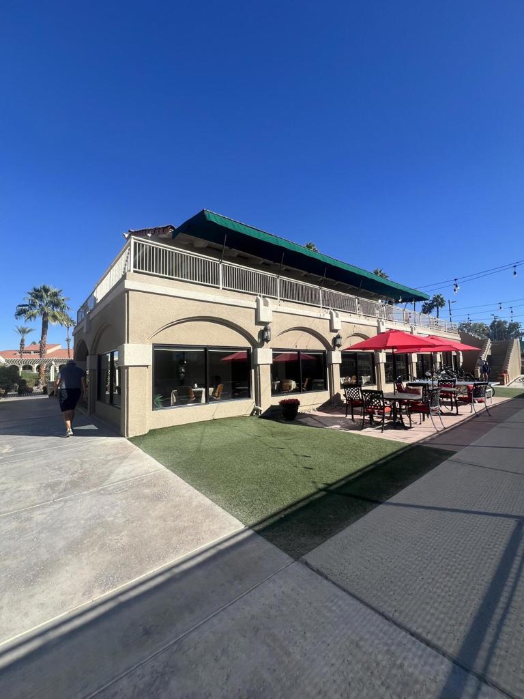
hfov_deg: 89.9
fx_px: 262
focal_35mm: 13
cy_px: 350
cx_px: 262
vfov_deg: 106.2
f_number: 1.8
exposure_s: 1/1597
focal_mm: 1.57
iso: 32
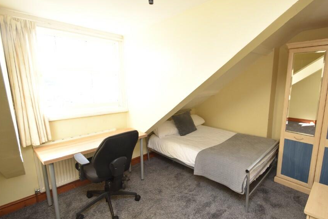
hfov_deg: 89.2
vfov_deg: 67.4
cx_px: 192
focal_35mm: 18
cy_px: 110
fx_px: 164
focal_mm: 10
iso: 450
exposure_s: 1/125
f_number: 5.6
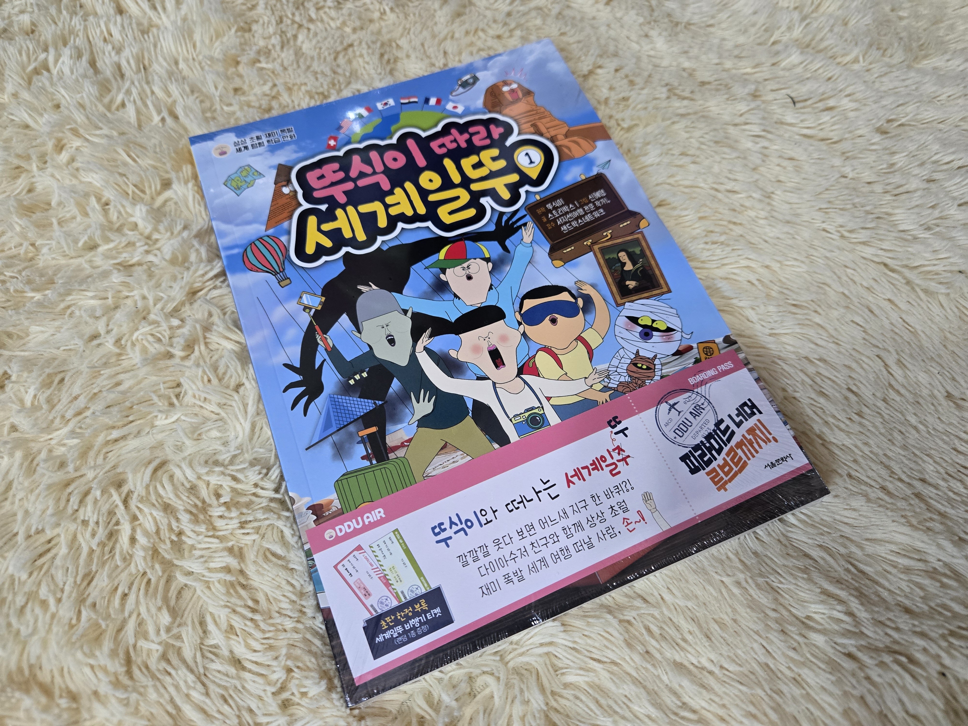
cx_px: 484
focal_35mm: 23
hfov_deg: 73.9
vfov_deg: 58.9
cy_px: 363
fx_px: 643
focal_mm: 5.4
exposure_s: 1/120
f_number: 1.8
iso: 320
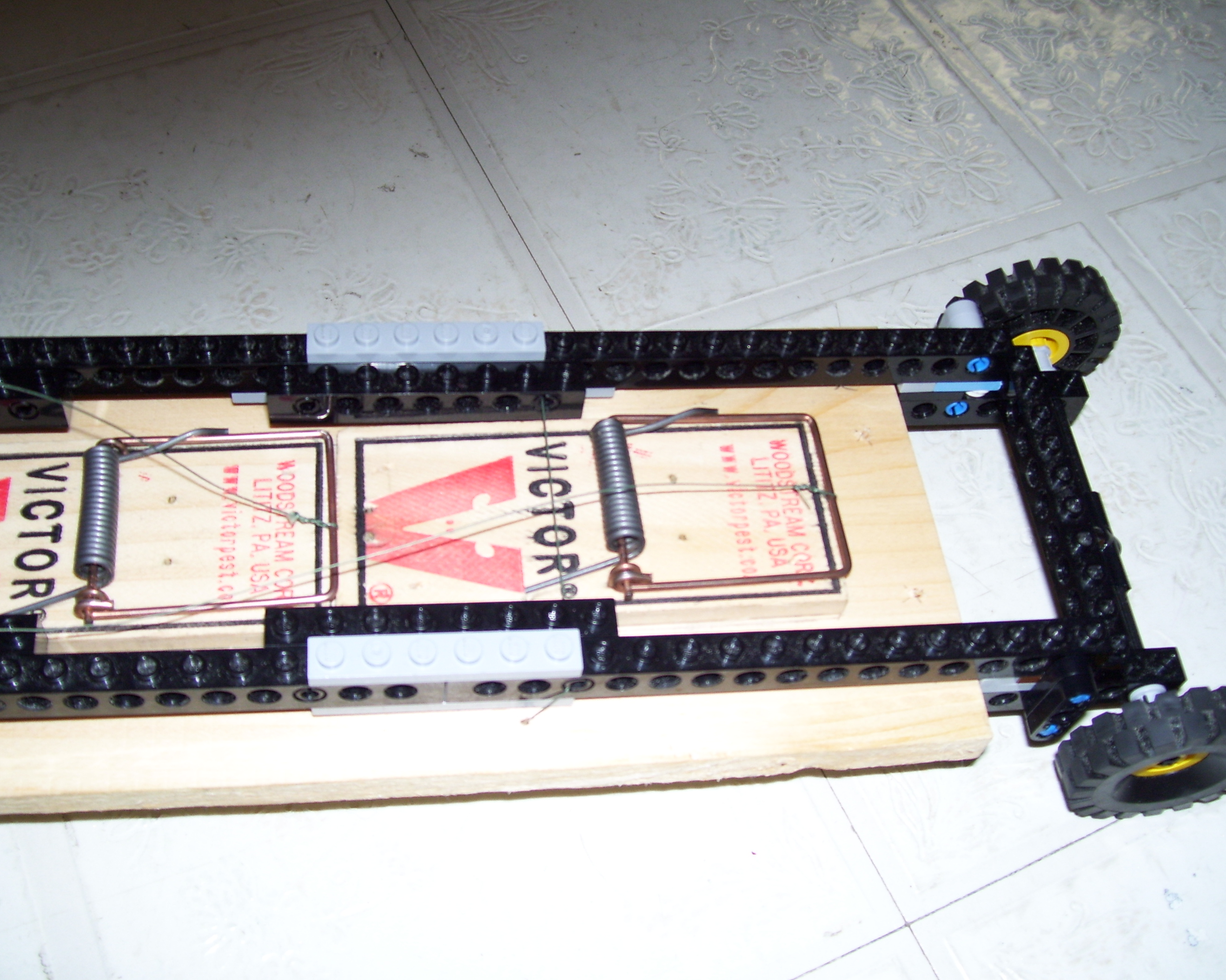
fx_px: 1379
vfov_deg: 39.2
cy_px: 497
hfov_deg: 47.9
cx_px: 575
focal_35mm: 38
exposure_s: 1/60
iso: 80
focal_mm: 6
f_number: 2.7
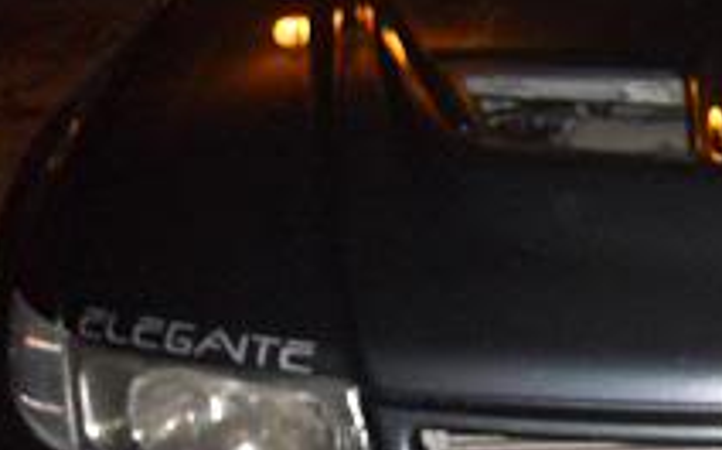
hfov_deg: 27.2
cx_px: 773
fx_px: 1376
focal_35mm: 70
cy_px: 332
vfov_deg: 18.4
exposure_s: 1/25
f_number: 5.4
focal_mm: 5
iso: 640
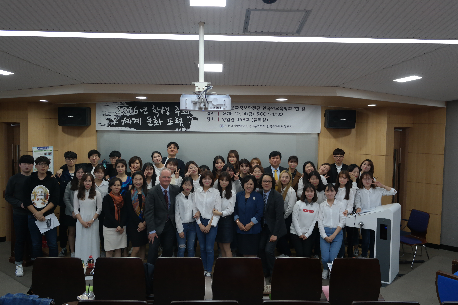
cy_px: 152
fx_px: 420
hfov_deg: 57.2
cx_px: 229
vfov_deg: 40.0
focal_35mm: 33
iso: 800
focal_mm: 22
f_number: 3.5
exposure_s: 1/40
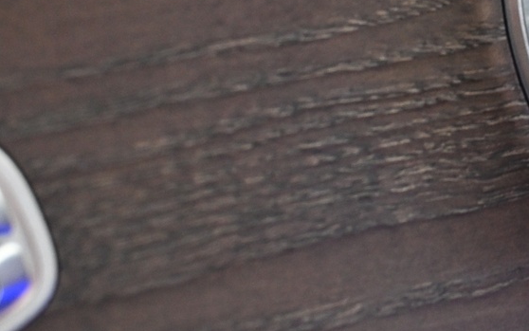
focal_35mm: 151
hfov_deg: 13.2
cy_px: -33
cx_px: 767
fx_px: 2177
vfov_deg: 8.6
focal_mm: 34
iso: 1600
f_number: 5
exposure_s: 1/8
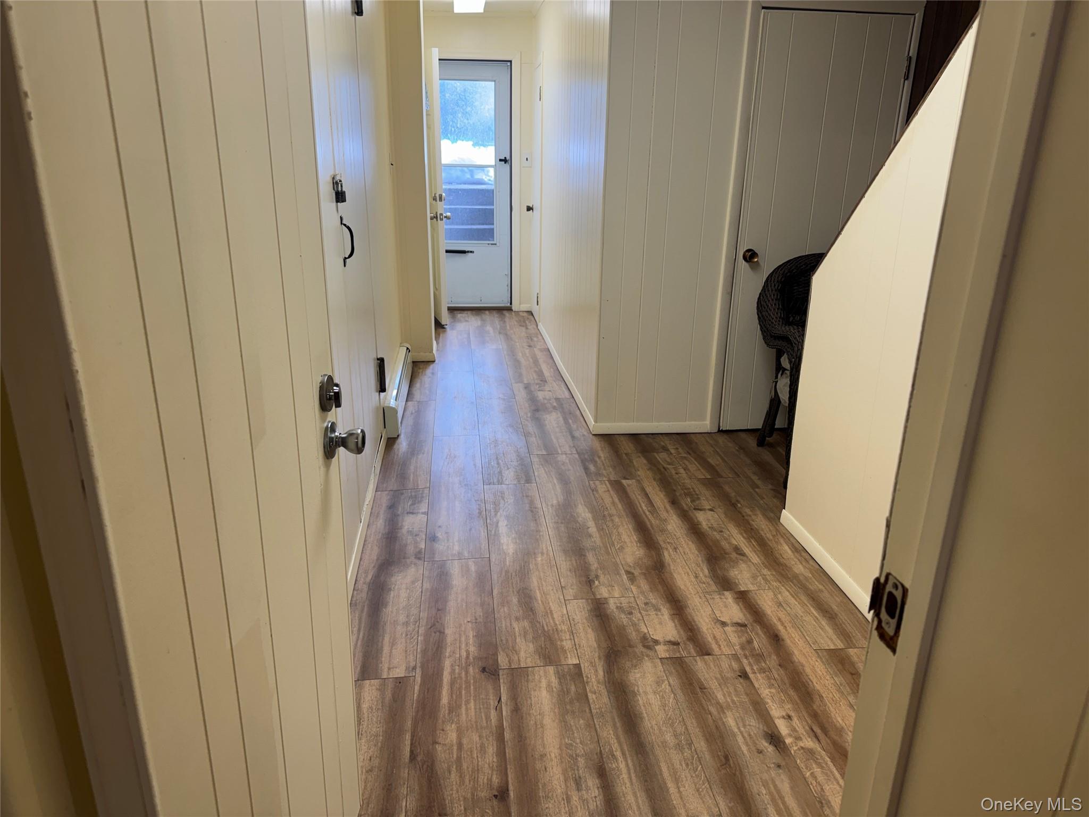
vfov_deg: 56.8
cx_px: 544
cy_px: 408
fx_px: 755
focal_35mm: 24
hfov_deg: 71.6
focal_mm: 6.76
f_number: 1.78
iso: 64
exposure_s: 1/120
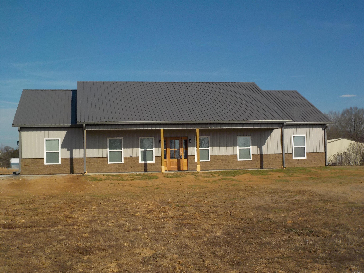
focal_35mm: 47
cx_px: 182
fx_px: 494
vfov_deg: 30.9
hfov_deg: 40.4
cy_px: 136
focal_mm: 6.4
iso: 125
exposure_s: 1/1600
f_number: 4.2
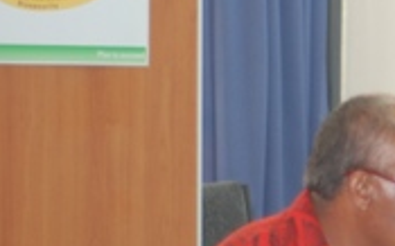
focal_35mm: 280
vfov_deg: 4.7
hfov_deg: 7.3
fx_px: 3011
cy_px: 229
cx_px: 684
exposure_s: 1/60
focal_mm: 50
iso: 200
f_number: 2.8
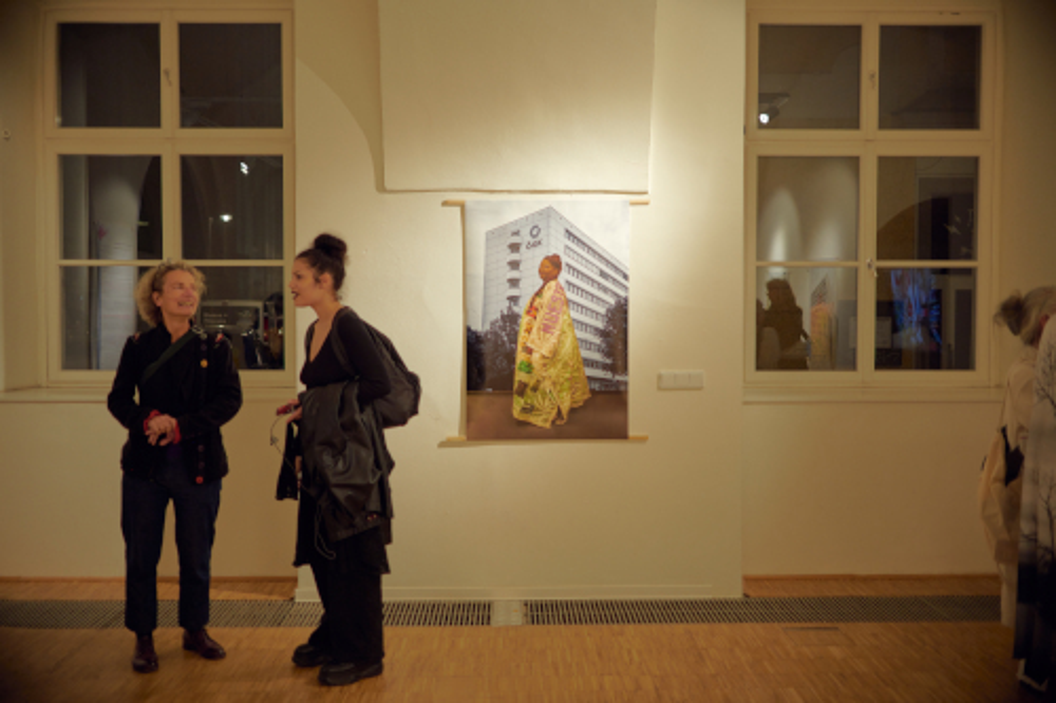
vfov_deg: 37.8
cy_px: 352
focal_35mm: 35
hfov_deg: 54.5
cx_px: 528
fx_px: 1026
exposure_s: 1/200
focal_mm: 35
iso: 320
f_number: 1.8
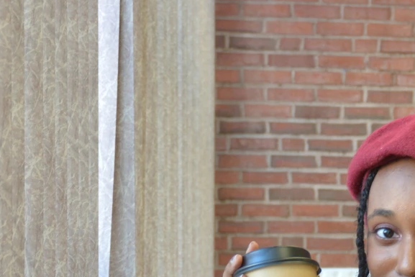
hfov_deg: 18.8
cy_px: 346
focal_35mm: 105
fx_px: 1214
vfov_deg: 12.6
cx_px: 424
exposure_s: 1/60
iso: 400
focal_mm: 27
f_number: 4
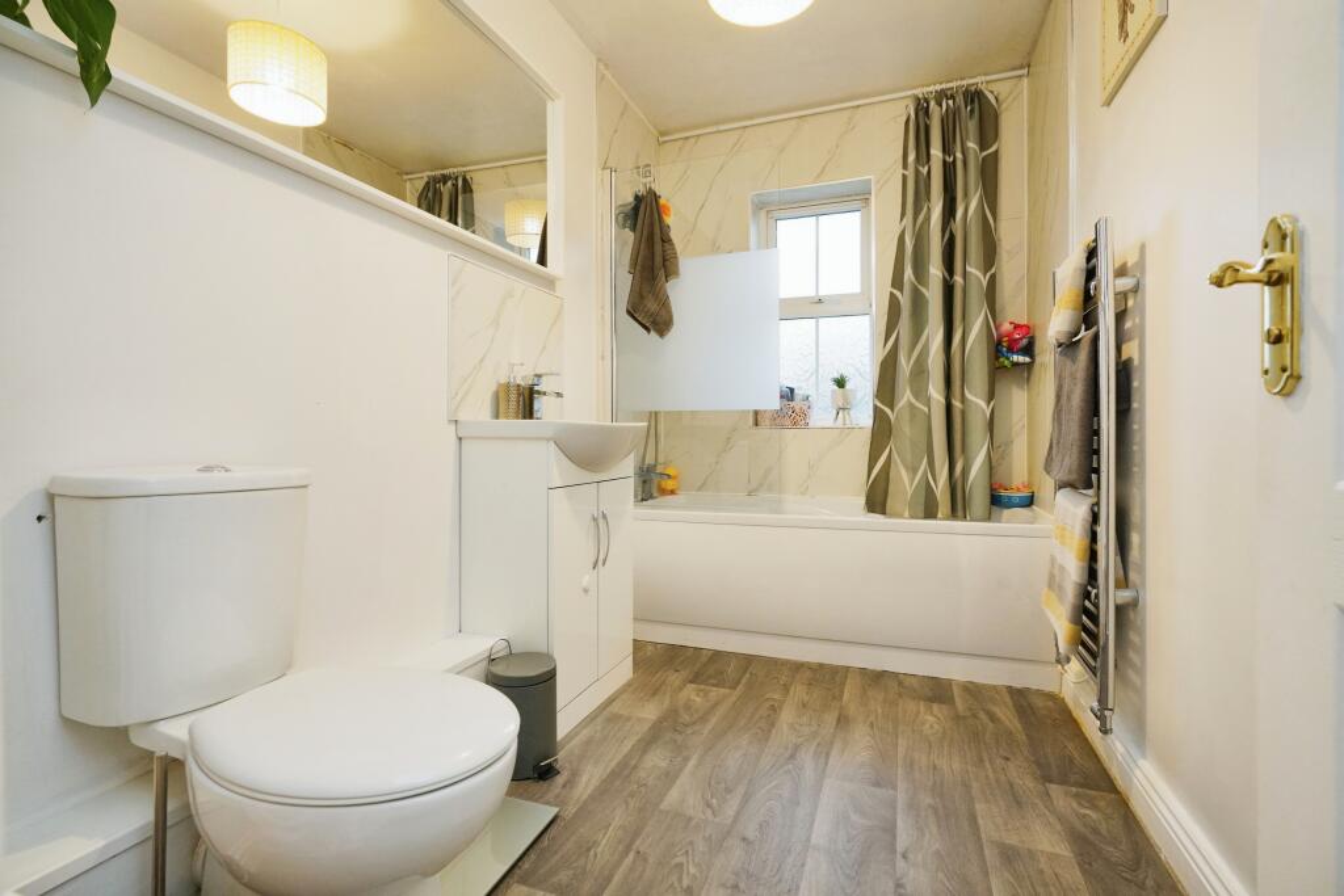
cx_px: 672
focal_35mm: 17
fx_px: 635
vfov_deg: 70.5
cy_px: 448
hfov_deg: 93.3
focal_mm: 17
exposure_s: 1/60
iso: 2000
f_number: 7.1
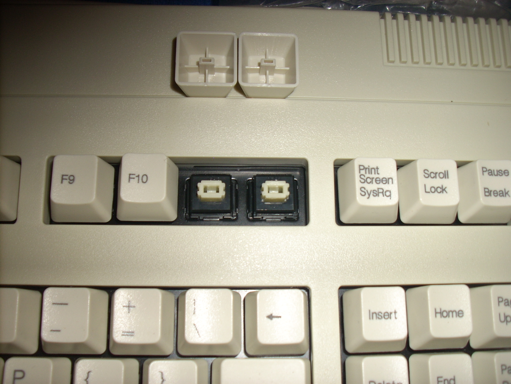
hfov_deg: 50.1
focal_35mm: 37
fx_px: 546
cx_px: 256
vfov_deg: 38.7
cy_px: 192
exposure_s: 1/60
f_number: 5.6
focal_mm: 6.2
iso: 64
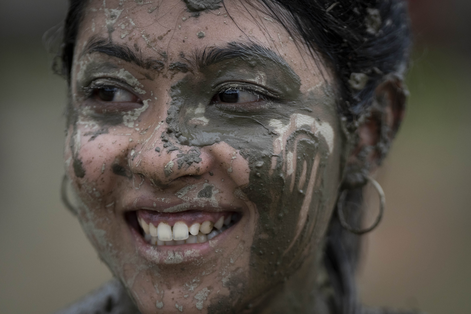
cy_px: 157
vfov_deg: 5.8
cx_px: 236
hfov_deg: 8.8
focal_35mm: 235
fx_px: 3074
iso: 800
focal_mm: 157
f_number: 2.8
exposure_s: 1/8000
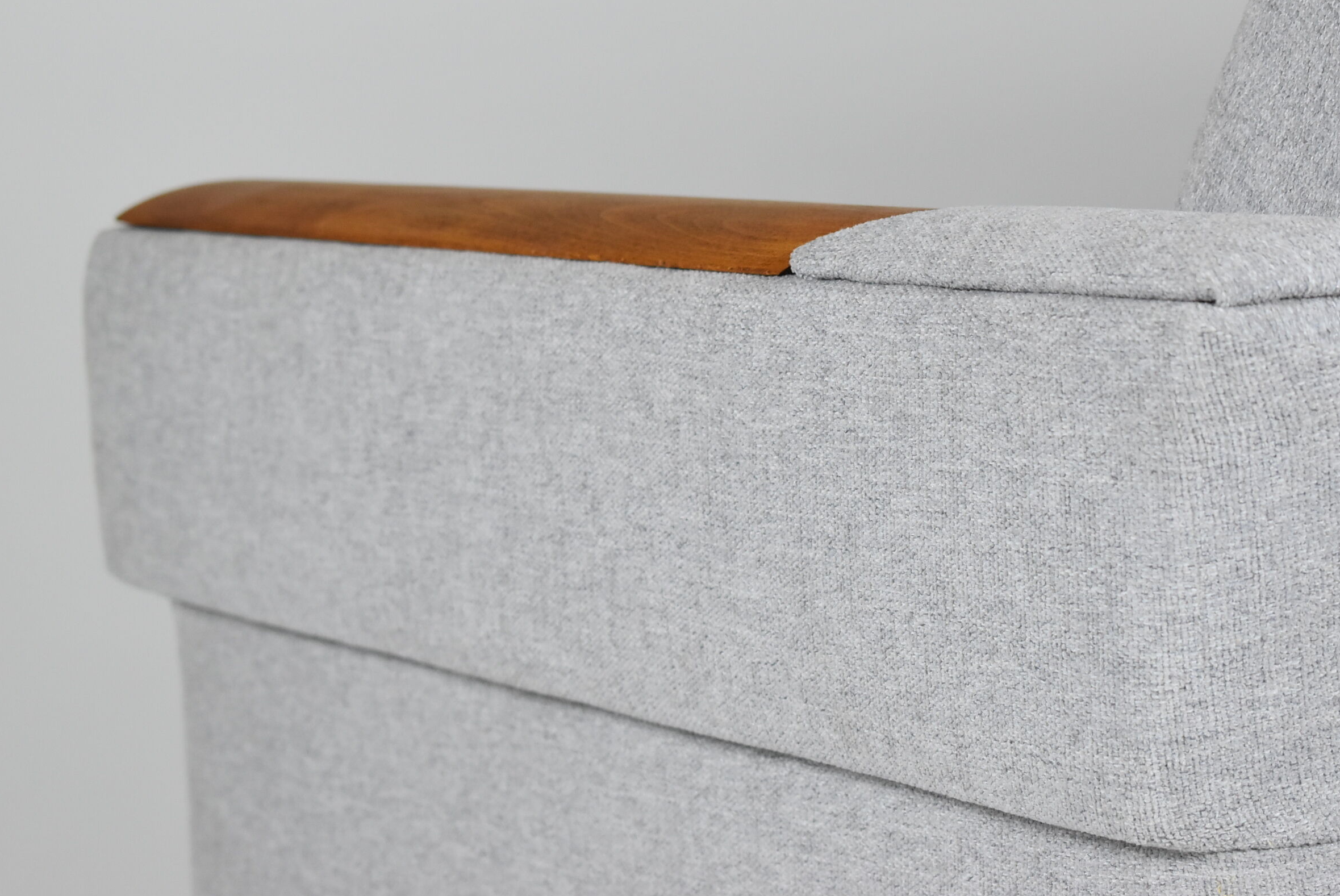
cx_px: 802
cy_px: 357
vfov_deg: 13.1
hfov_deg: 19.5
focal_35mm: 105
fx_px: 3898
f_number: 5.6
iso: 1000
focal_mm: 55
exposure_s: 1/125
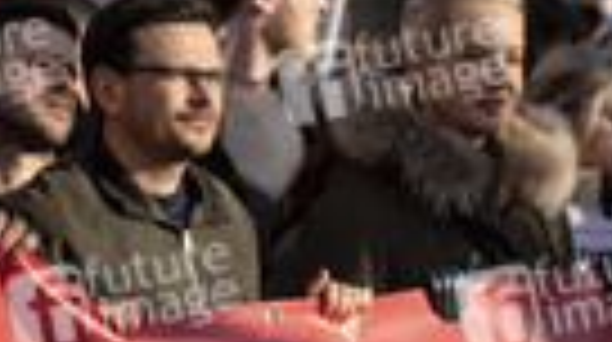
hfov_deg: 7.4
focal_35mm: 292
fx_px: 4731
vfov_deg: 4.1
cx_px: 2
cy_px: 184
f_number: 2.2
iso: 200
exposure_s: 1/4400
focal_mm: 56
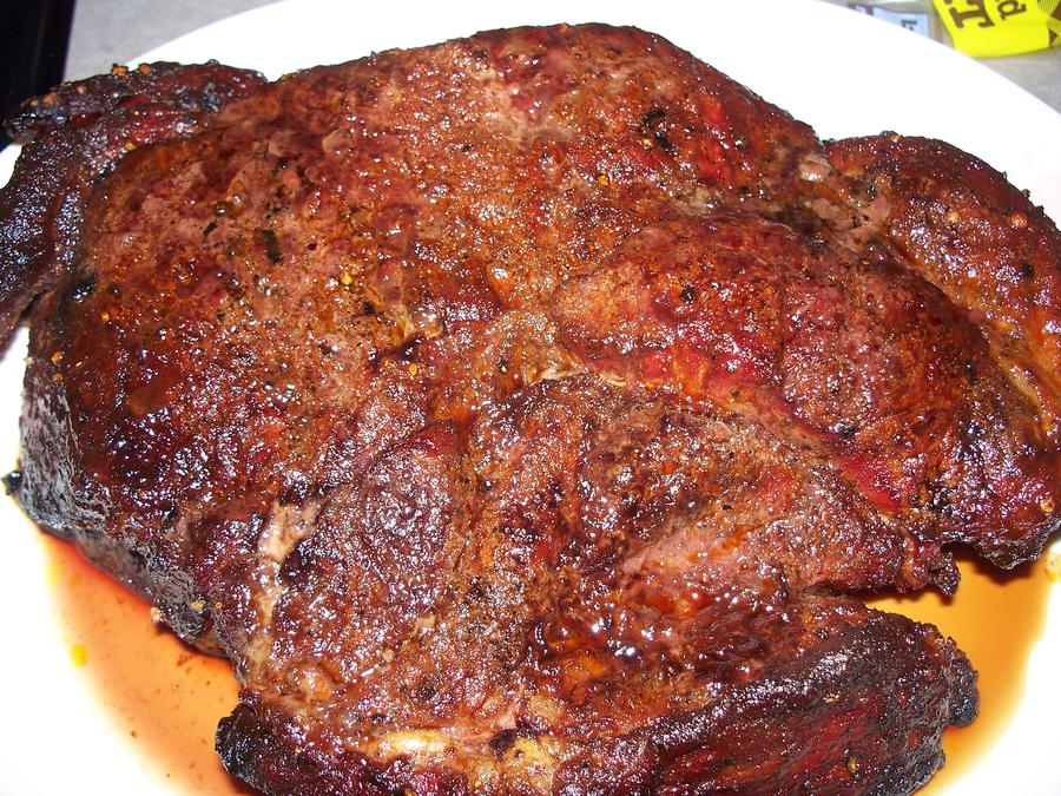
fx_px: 1103
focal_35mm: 36
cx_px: 530
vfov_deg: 39.7
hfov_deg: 51.4
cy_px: 398
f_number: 2.8
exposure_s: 1/60
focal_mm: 7.54
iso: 80
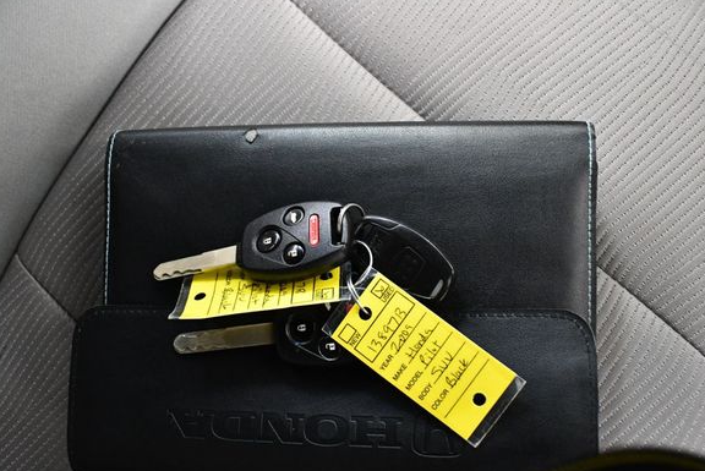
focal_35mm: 40
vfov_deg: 33.4
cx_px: 322
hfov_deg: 48.4
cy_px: 250
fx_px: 784
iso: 3200
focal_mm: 18
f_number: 3.5
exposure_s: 1/60
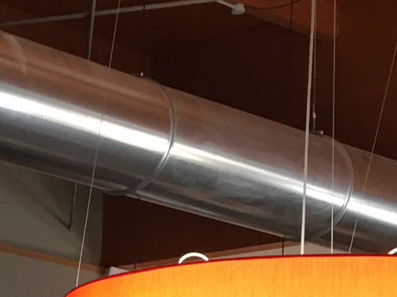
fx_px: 1857
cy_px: 587
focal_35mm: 162
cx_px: -173
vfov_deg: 8.7
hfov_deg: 11.7
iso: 125
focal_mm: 4.15
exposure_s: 1/33
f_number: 2.2
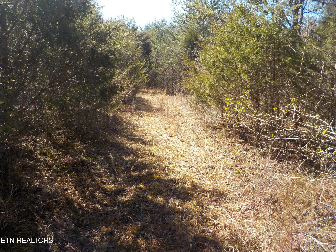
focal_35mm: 30
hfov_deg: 60.0
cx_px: 168
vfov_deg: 46.8
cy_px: 126
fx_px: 291
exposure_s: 1/400
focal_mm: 4.1
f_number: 3.3
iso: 125
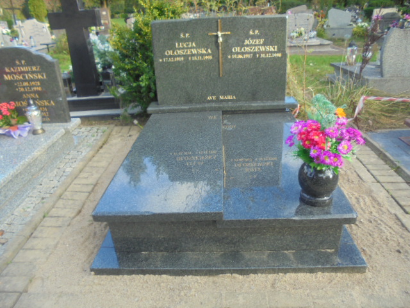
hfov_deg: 67.3
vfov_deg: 53.1
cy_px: 154
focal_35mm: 26
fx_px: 308
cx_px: 205
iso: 100
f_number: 3.5
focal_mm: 4.6
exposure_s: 1/100
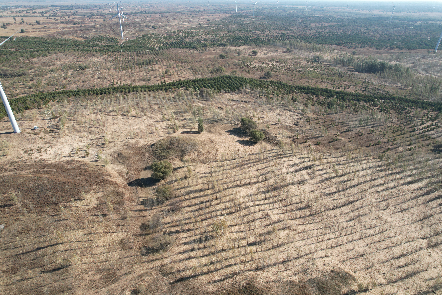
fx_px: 270
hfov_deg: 78.6
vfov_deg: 57.2
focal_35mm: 22
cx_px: 221
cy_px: 148
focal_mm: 8.38
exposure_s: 1/1250
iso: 100
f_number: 2.8
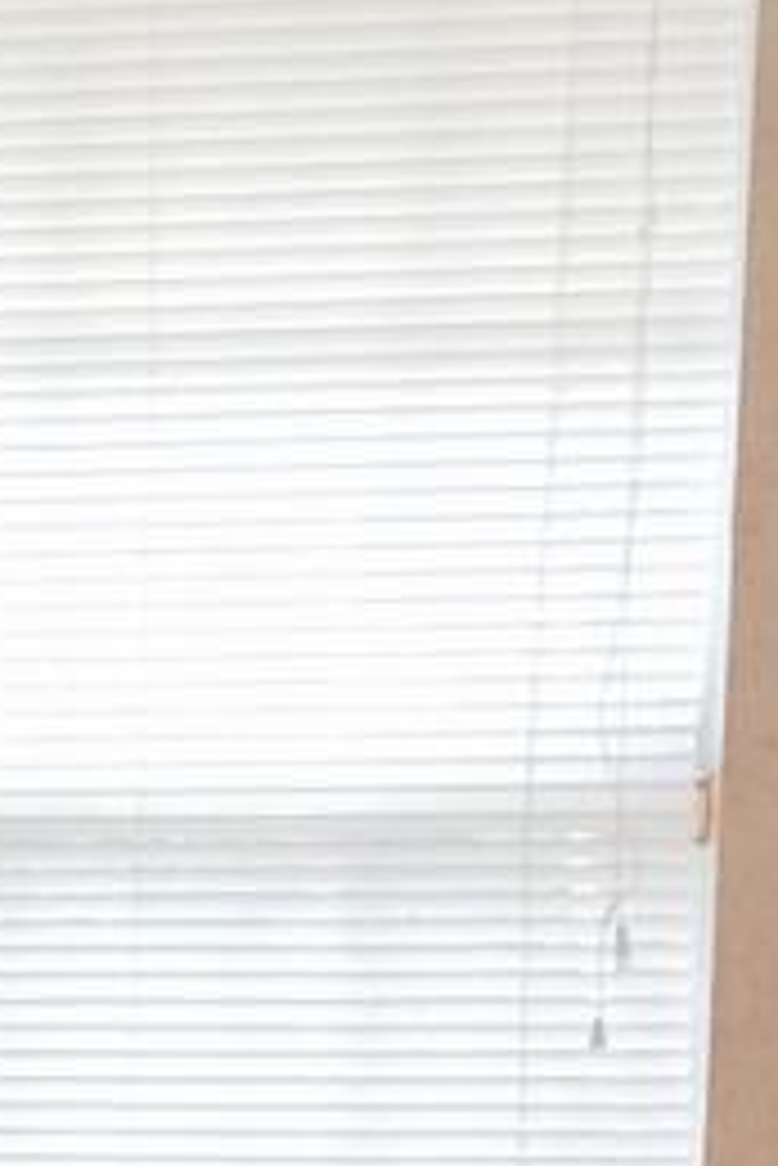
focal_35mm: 233
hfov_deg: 5.5
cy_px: 1882
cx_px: -1731
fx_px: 7542
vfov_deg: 8.6
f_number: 2.2
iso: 40
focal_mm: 4.15
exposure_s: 1/30
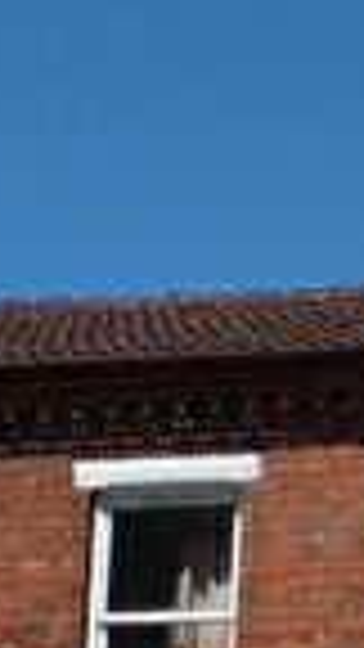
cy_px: 956
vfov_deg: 17.4
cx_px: 741
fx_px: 1905
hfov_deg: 10.1
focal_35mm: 111
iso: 100
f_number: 8
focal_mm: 4.7
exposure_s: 1/200
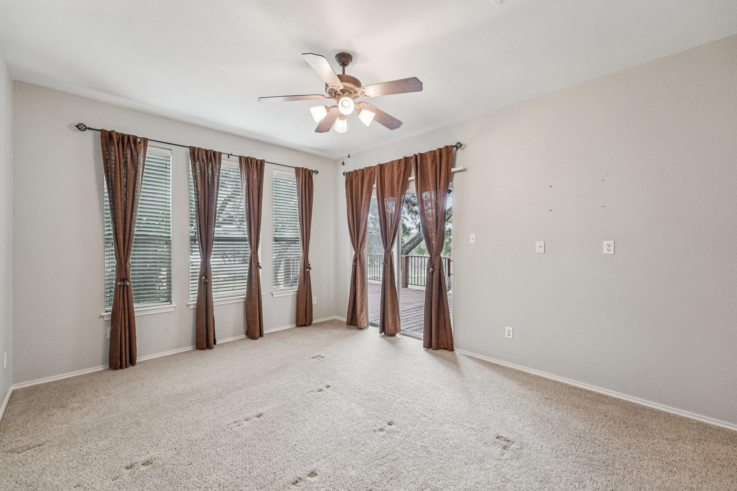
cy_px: 246
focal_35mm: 14
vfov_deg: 81.2
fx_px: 287
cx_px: 368
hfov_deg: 104.3
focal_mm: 14
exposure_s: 1/20
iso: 800
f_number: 8
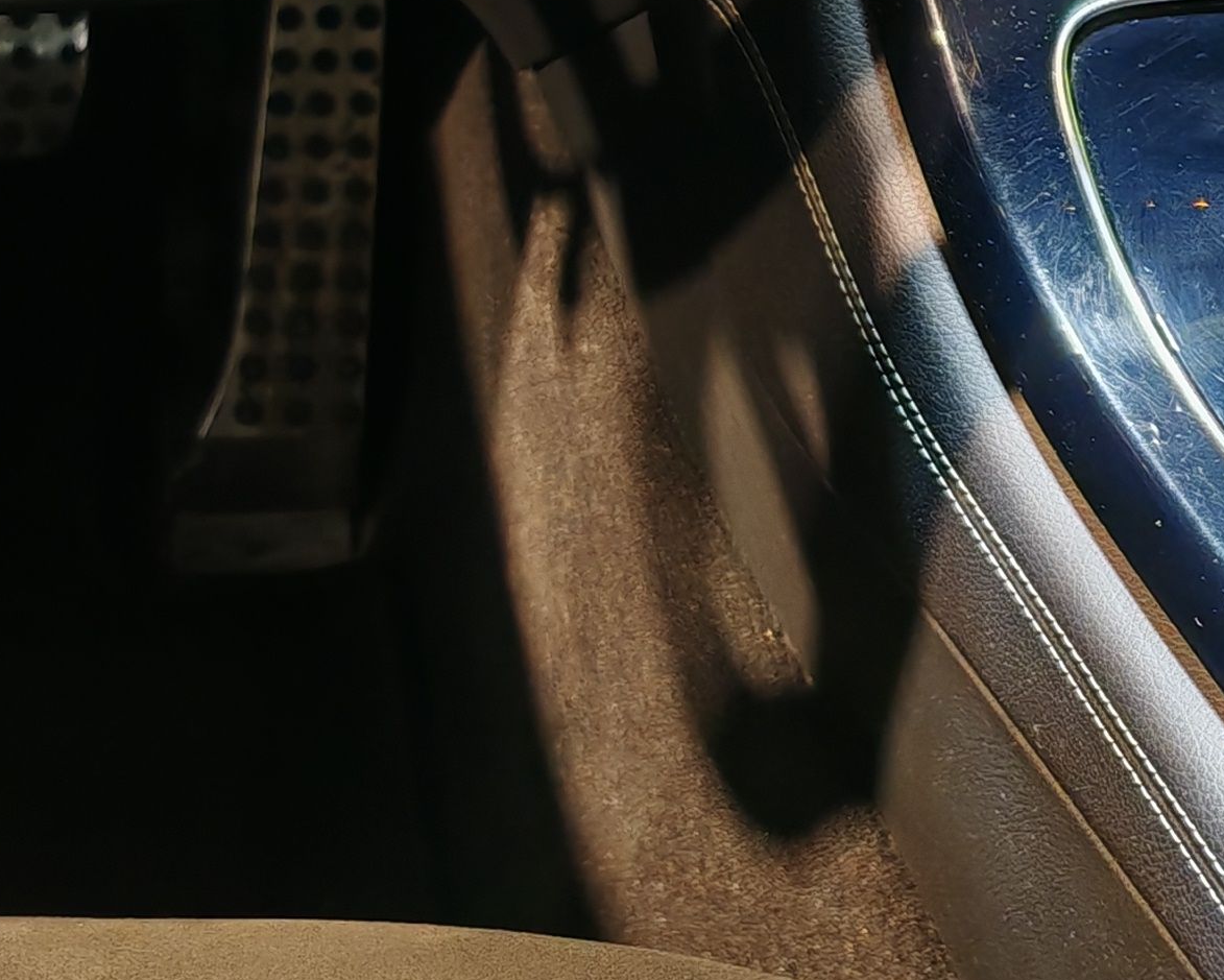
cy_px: -383
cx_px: 268
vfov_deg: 15.7
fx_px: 3334
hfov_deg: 20.6
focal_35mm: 92
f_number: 1.4
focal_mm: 6.83
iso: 160
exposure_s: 1/33
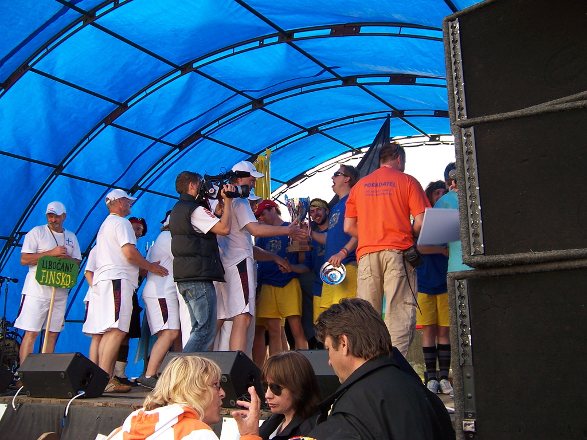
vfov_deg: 42.9
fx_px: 560
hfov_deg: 55.4
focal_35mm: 33
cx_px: 294
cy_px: 220
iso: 80
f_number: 3.4
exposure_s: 1/125
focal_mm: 5.5
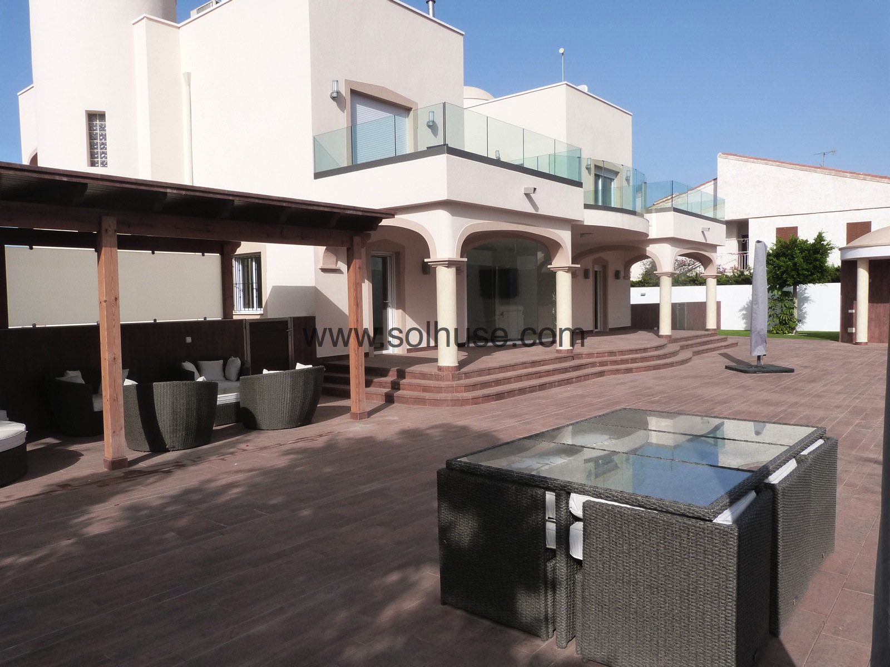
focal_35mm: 25
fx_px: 643
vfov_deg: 54.9
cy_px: 334
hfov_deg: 69.4
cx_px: 445
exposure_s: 1/500
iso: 160
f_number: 5.6
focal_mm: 4.5
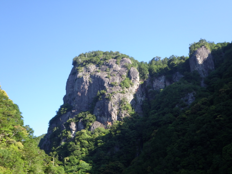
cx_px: 116
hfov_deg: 47.9
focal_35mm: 39
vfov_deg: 36.8
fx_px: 261
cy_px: 87
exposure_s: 1/250
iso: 125
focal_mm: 6.9
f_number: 3.7
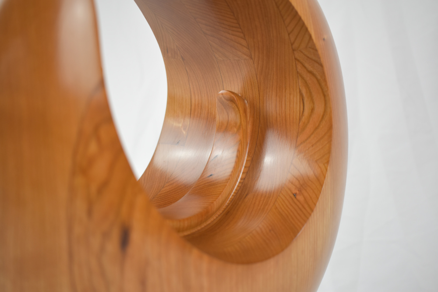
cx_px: 219
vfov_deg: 33.0
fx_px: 493
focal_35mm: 40
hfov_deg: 47.9
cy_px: 146
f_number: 4
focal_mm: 27
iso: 400
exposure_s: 1/100
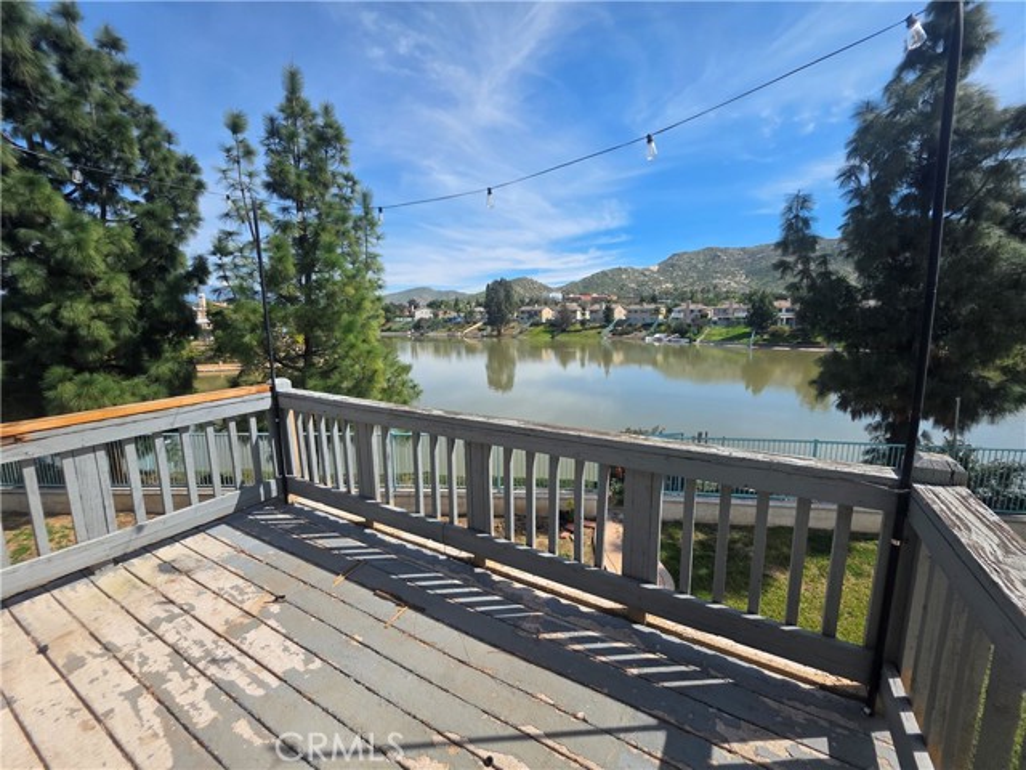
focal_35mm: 13
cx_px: 513
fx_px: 385
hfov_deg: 106.2
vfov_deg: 89.9
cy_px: 385
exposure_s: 1/2054
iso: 40
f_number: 1.9
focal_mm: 2.2
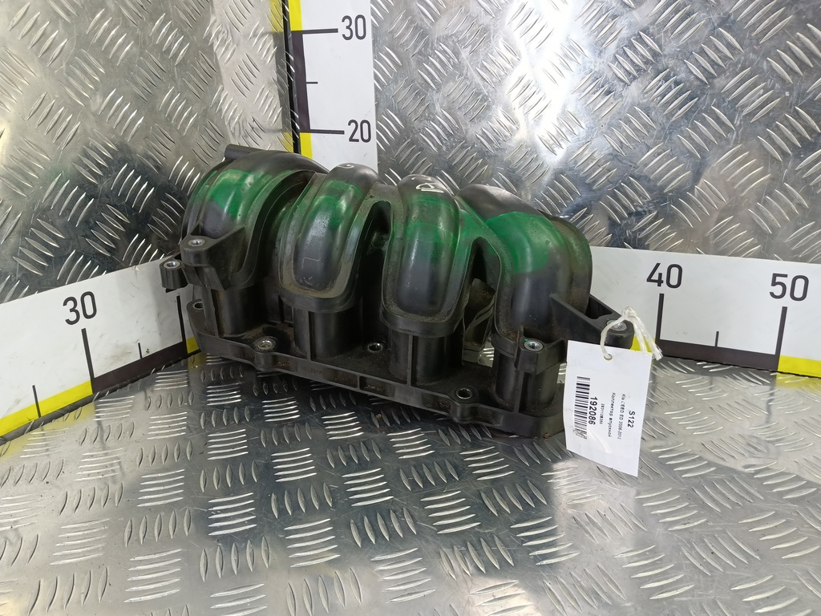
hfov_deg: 73.9
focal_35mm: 23
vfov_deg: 58.9
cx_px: 410
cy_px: 308
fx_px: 545
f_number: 1.6
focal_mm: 4.11
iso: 200
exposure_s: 1/50
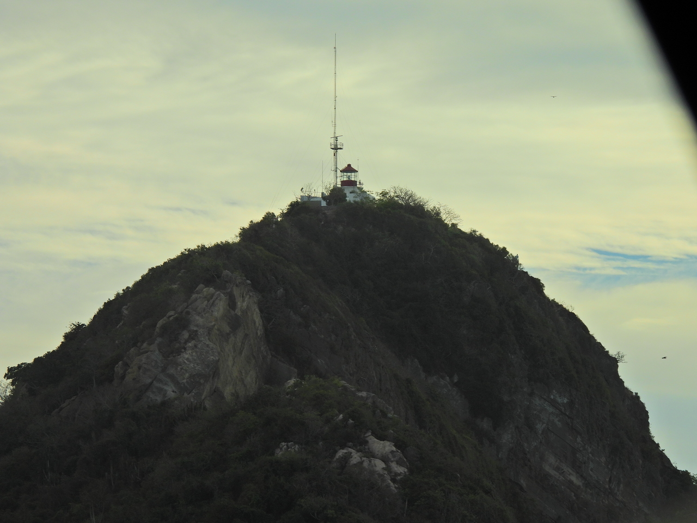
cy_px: 262
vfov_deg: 5.0
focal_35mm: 300
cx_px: 348
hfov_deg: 6.6
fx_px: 6041
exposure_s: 1/160
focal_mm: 53.5
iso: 100
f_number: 5
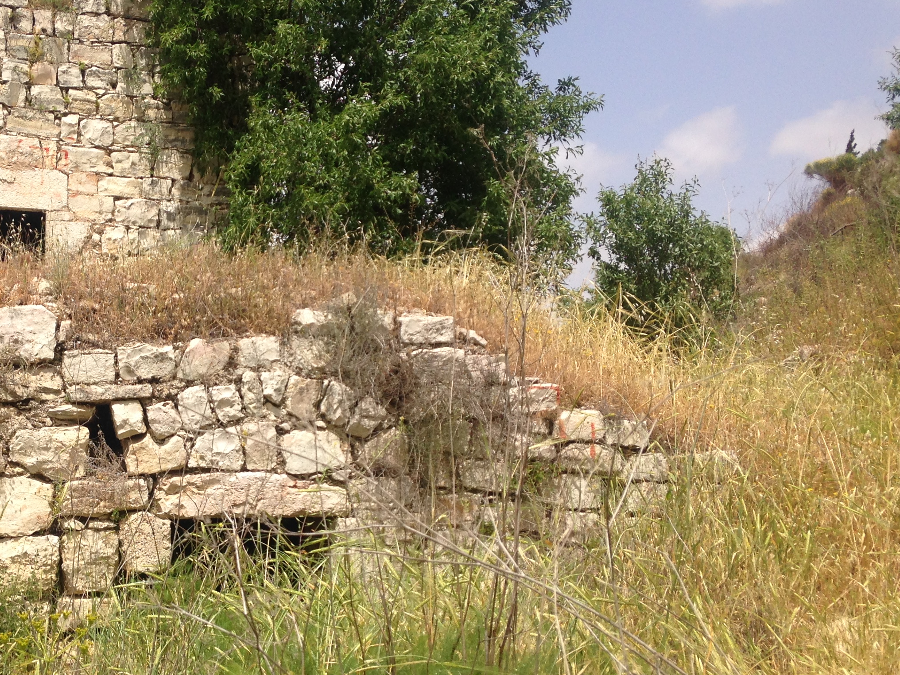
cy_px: 374
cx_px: 235
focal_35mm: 53
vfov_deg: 27.5
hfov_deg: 35.4
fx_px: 1378
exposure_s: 1/2008
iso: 50
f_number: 2.4
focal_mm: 4.12
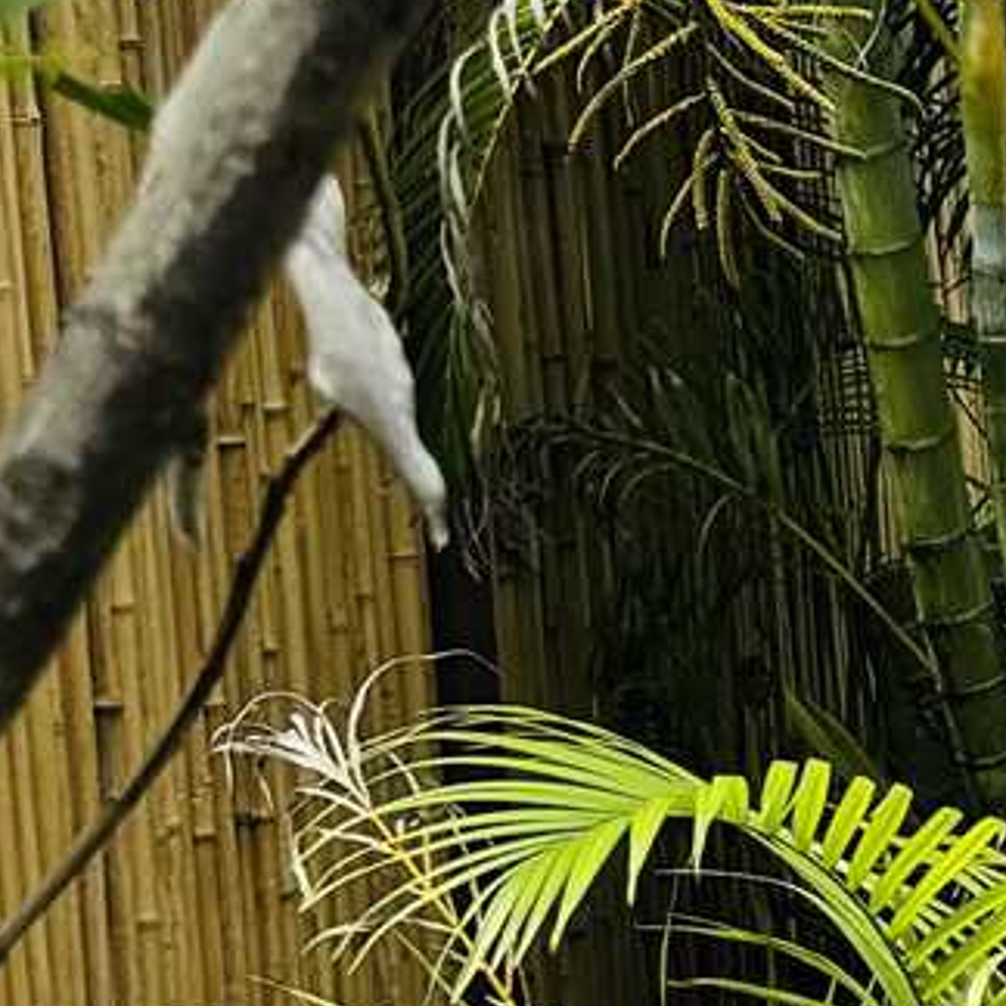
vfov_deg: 11.5
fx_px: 4965
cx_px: 2307
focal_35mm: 151
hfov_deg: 10.2
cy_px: 801
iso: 80
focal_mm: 6.76
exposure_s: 1/2959
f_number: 1.78
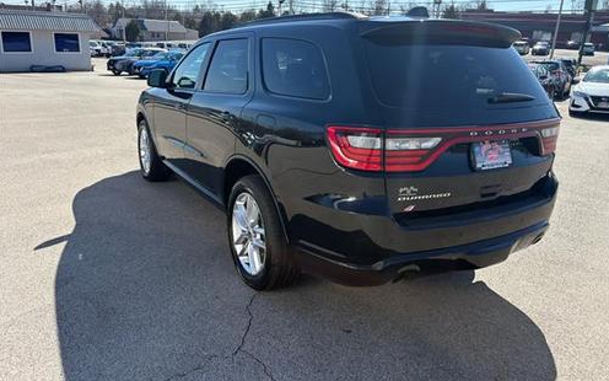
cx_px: 307
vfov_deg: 44.4
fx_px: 465
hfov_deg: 66.5
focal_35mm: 28
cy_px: 163
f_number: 1.6
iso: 64
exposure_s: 1/2865
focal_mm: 5.96
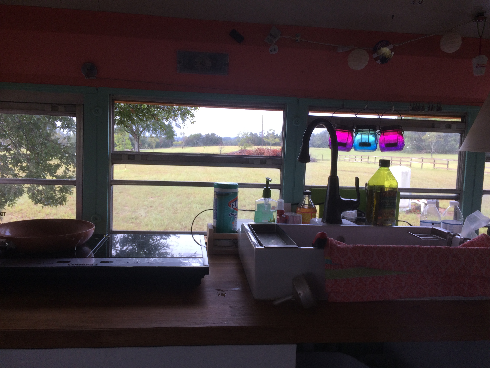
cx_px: 245
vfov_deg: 48.2
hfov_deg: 61.7
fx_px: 411
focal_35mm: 29
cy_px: 184
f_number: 2.2
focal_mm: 4.15
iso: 40
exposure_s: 1/120
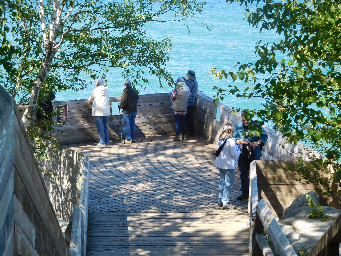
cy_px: 128
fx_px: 985
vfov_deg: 14.8
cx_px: 170
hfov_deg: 19.6
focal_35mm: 100
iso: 125
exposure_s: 1/160
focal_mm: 17.8
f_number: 4.8
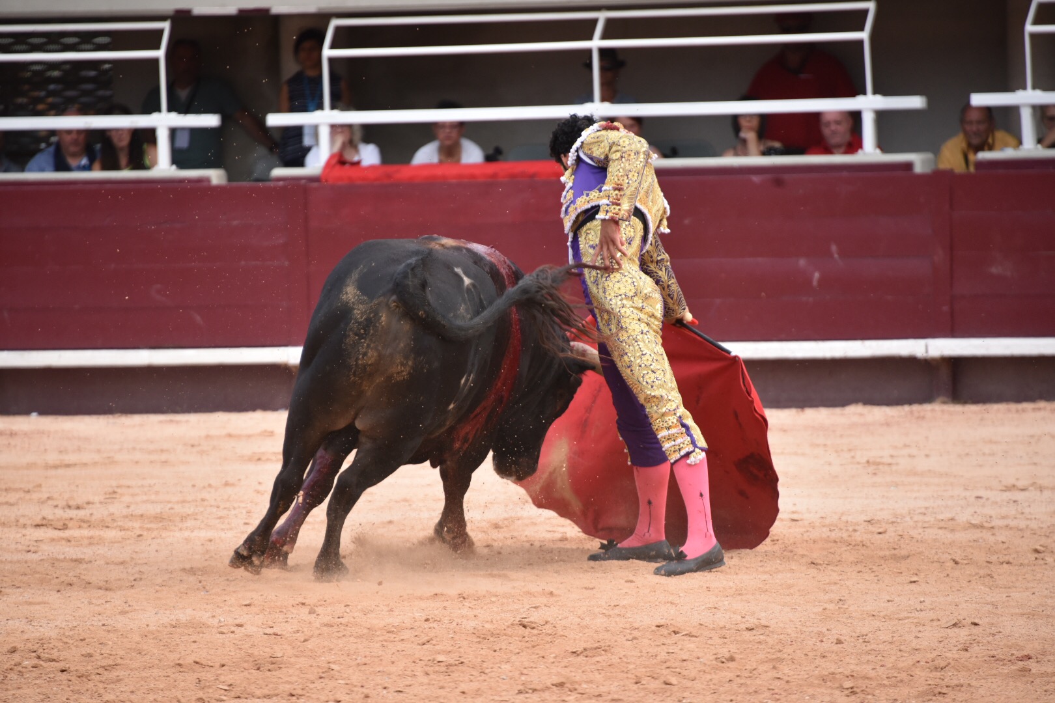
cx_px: 528
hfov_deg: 6.9
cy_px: 352
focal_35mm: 300
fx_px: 8791
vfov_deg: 4.6
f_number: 5.6
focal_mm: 300
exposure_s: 1/1000
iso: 1250
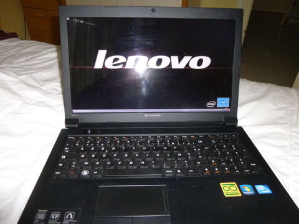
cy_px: 112
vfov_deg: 54.9
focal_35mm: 25
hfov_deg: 69.4
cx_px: 150
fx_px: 216
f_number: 3.1
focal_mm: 4.5
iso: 400
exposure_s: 1/60
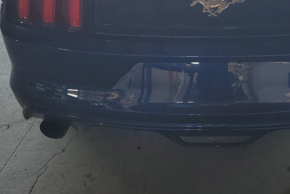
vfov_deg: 25.5
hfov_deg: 38.0
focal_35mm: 51
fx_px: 411
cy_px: 10
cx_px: 213
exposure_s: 1/130
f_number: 1.5
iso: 50
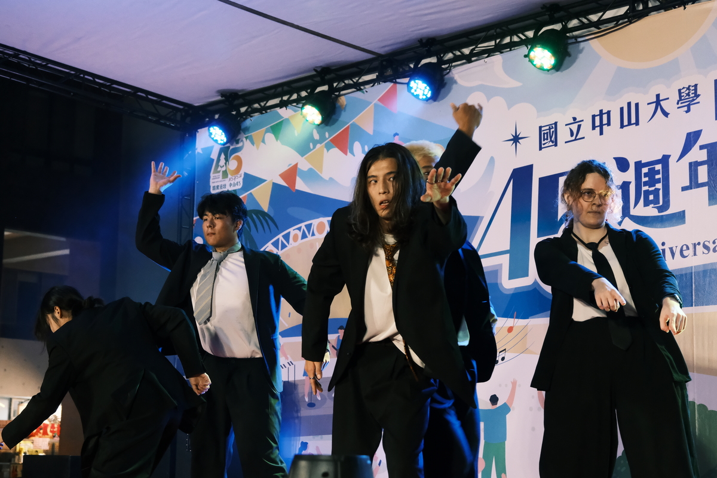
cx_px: 358
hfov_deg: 31.4
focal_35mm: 64
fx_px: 1275
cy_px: 239
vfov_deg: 21.2
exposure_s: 1/160
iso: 4000
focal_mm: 42.9
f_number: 4
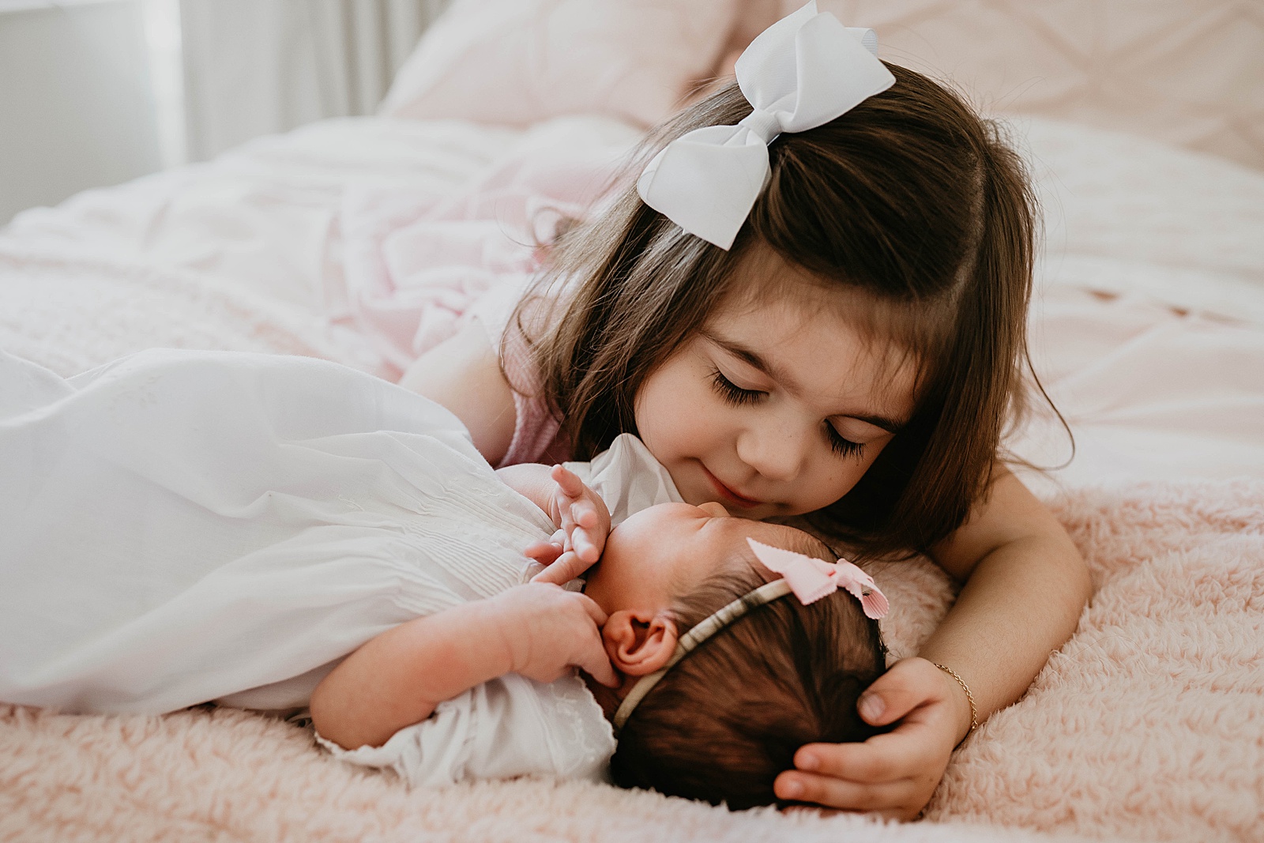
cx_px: 632
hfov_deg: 54.4
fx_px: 1229
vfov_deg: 37.9
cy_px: 422
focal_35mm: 35
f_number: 3.2
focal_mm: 35
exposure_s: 1/100
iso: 400
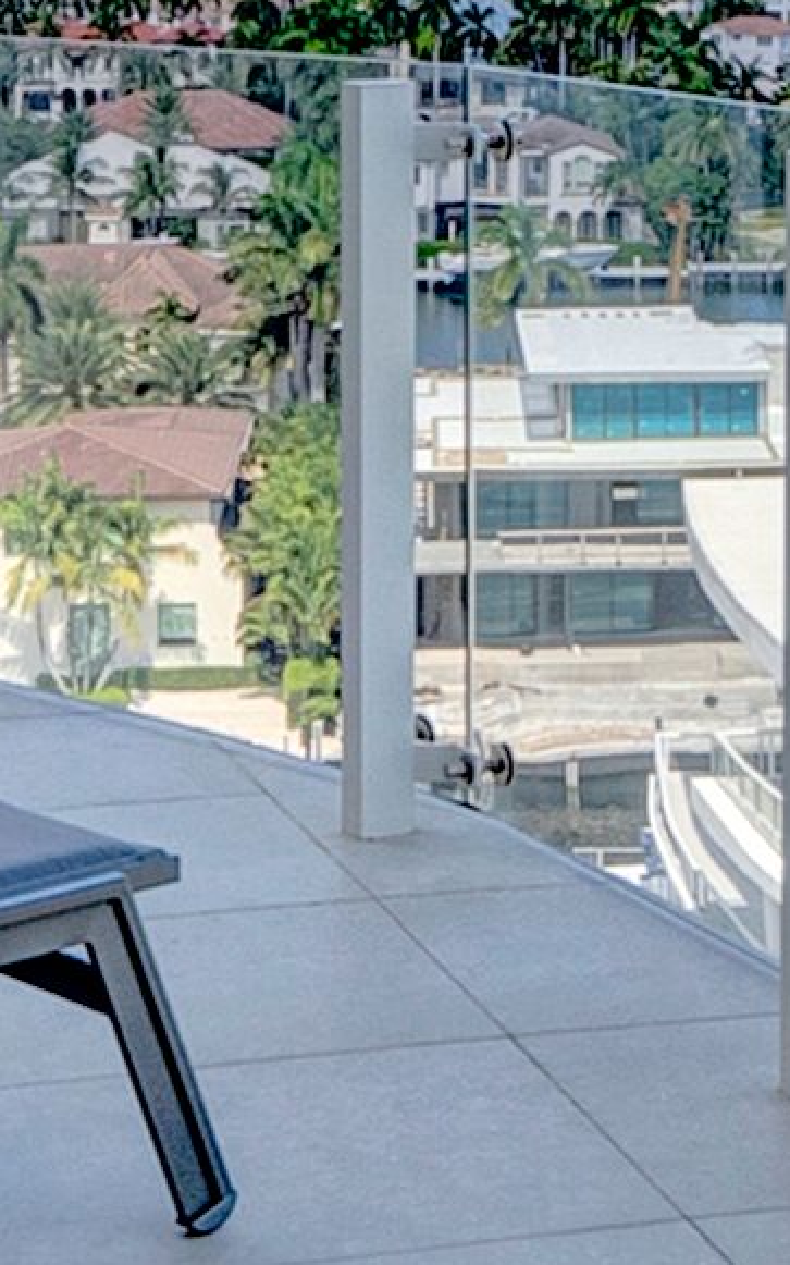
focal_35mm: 104
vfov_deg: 19.1
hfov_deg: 12.5
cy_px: -175
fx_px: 3583
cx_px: 761
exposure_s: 1/640
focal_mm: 14
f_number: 10
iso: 400
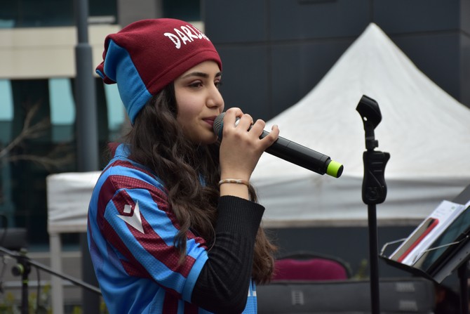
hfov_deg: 18.2
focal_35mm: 112
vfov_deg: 12.2
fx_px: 1469
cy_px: 157
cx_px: 235
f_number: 7.1
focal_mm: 75
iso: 800
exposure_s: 1/200
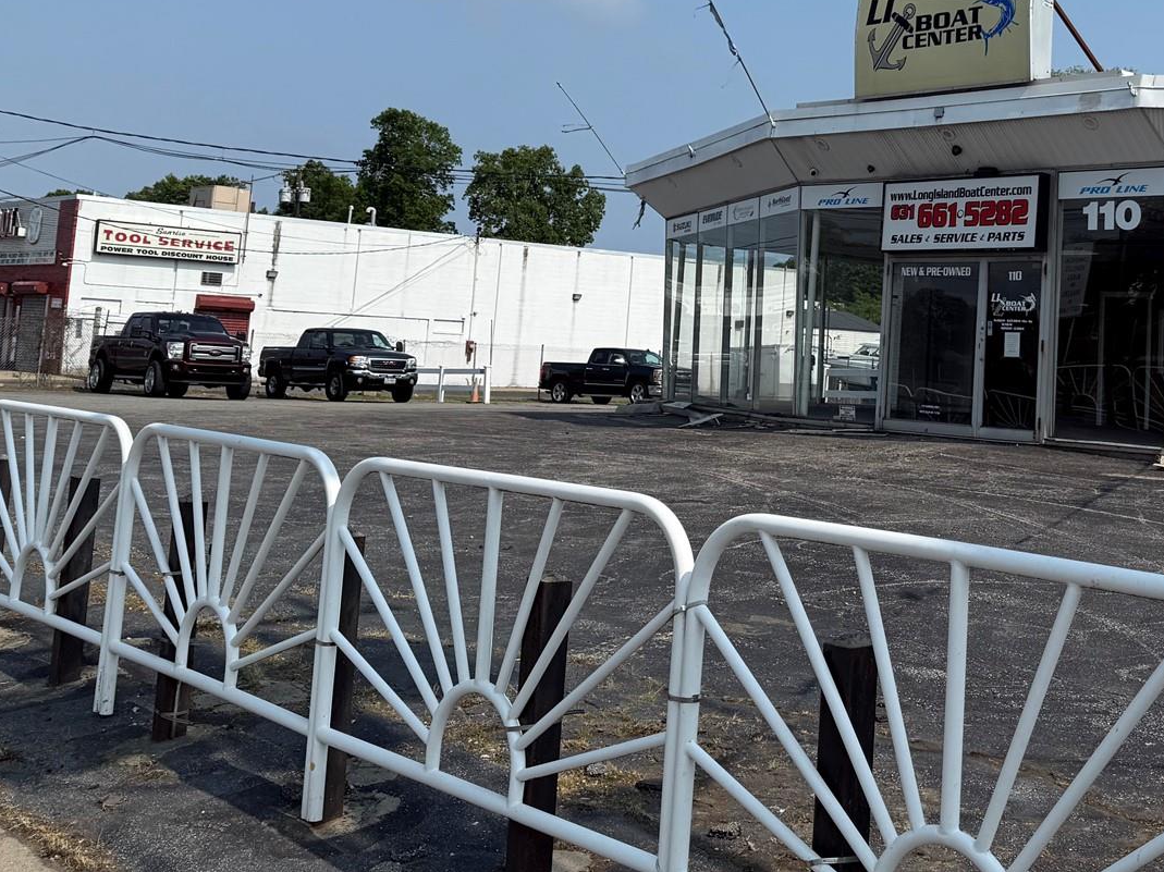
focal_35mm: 46
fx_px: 1546
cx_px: 902
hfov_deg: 39.9
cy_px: 177
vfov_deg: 30.7
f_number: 1.78
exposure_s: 1/6711
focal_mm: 6.76
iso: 80
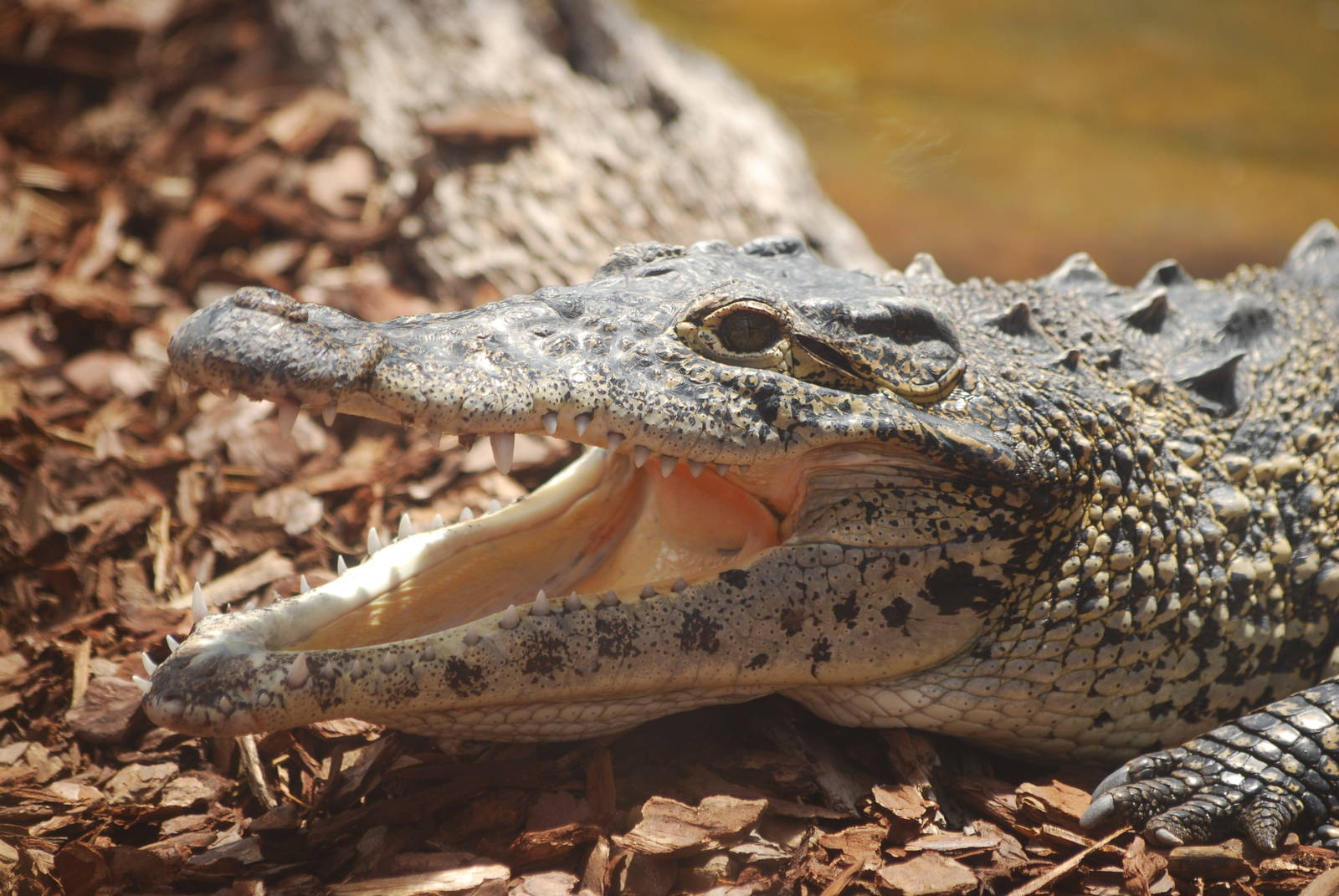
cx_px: 670
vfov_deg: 5.4
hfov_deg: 8.1
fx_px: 9496
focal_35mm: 255
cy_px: 448
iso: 220
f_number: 4.8
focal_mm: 170
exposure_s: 1/500
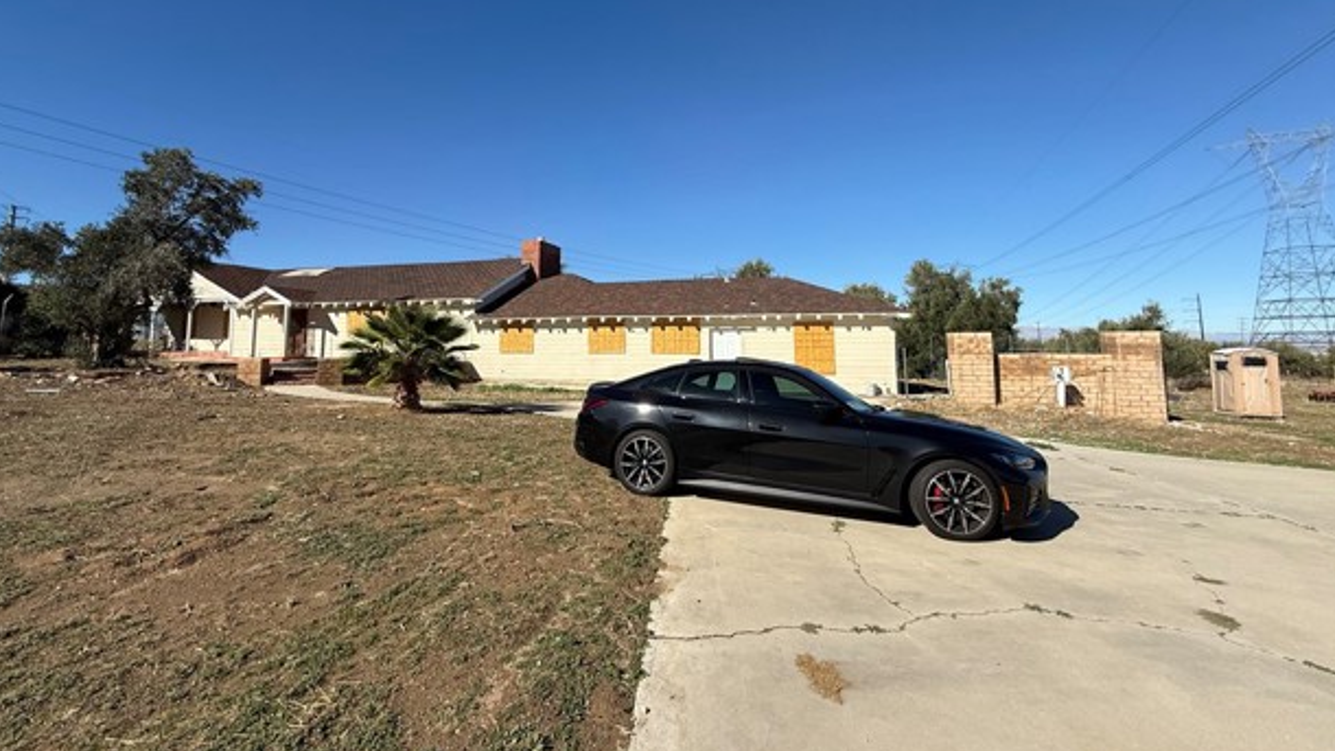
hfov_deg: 99.4
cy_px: 291
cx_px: 650
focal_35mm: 16
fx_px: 566
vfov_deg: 66.3
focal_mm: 2.22
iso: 50
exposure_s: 1/2841
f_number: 2.2
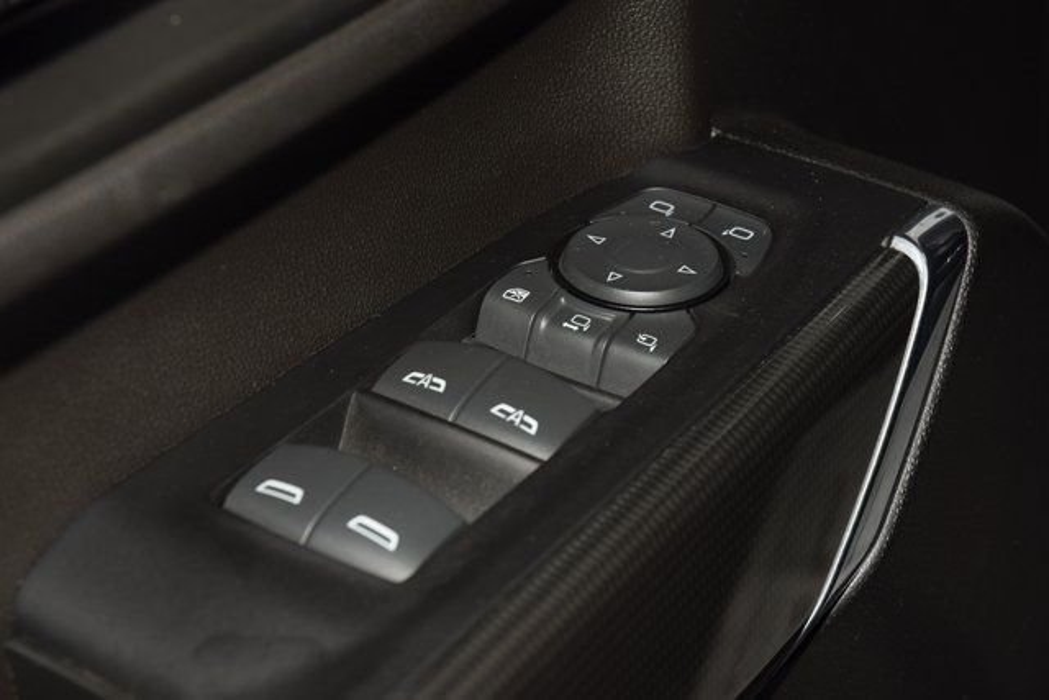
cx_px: 524
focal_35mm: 105
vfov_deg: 13.0
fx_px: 3060
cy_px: 350
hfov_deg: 19.5
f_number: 8
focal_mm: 70
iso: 100
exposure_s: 1/125
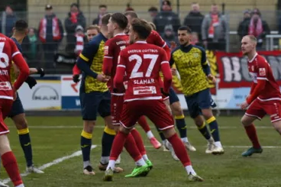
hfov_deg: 5.1
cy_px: 6
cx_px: 138
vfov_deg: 3.4
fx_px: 3144
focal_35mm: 403
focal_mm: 145
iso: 640
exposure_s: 1/4000
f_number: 2.8
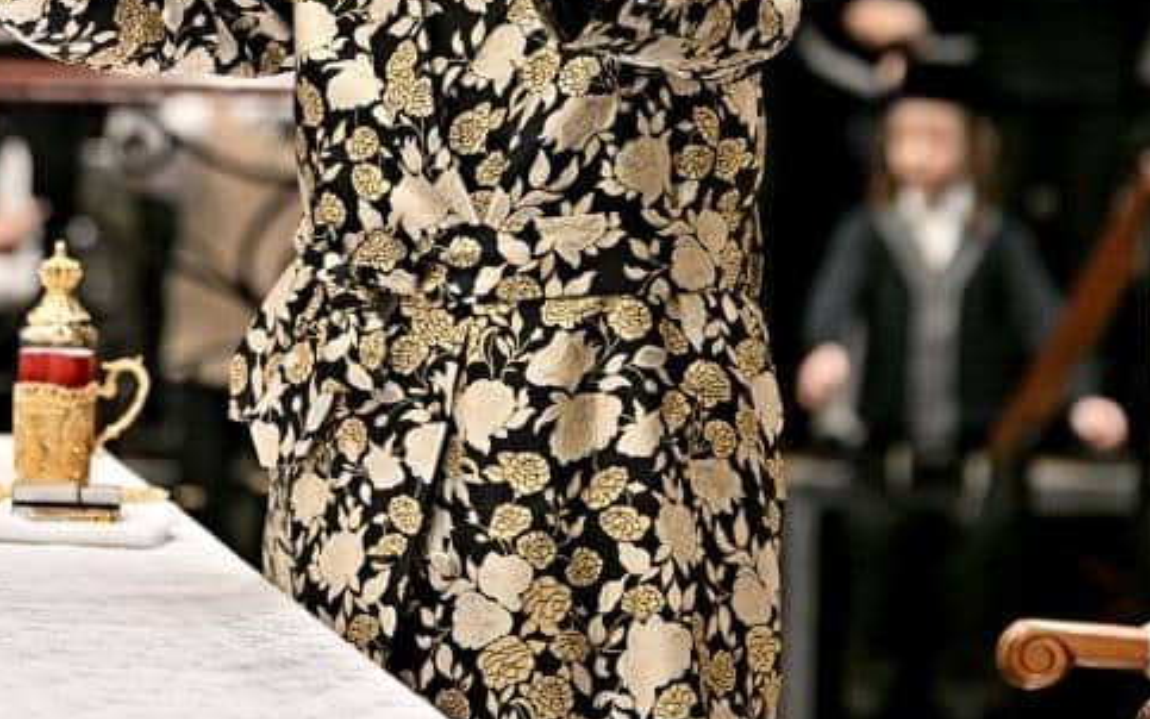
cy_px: -4
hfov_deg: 7.5
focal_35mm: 281
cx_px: 545
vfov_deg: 4.7
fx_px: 8808
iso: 320
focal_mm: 130
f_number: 2.8
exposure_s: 1/320
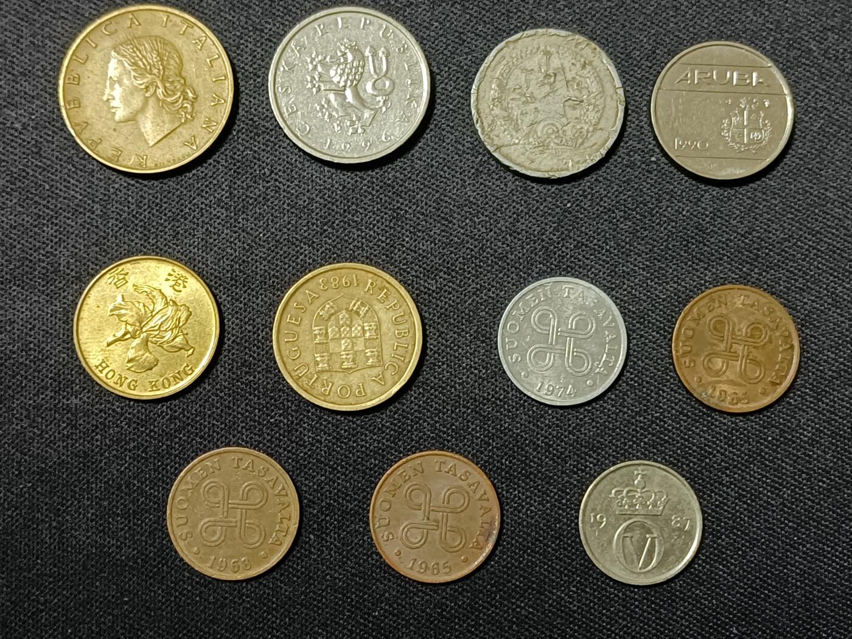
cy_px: 320
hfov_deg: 34.9
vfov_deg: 26.6
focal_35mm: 55
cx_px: 426
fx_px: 1354
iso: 1117
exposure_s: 1/33.3
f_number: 1.8
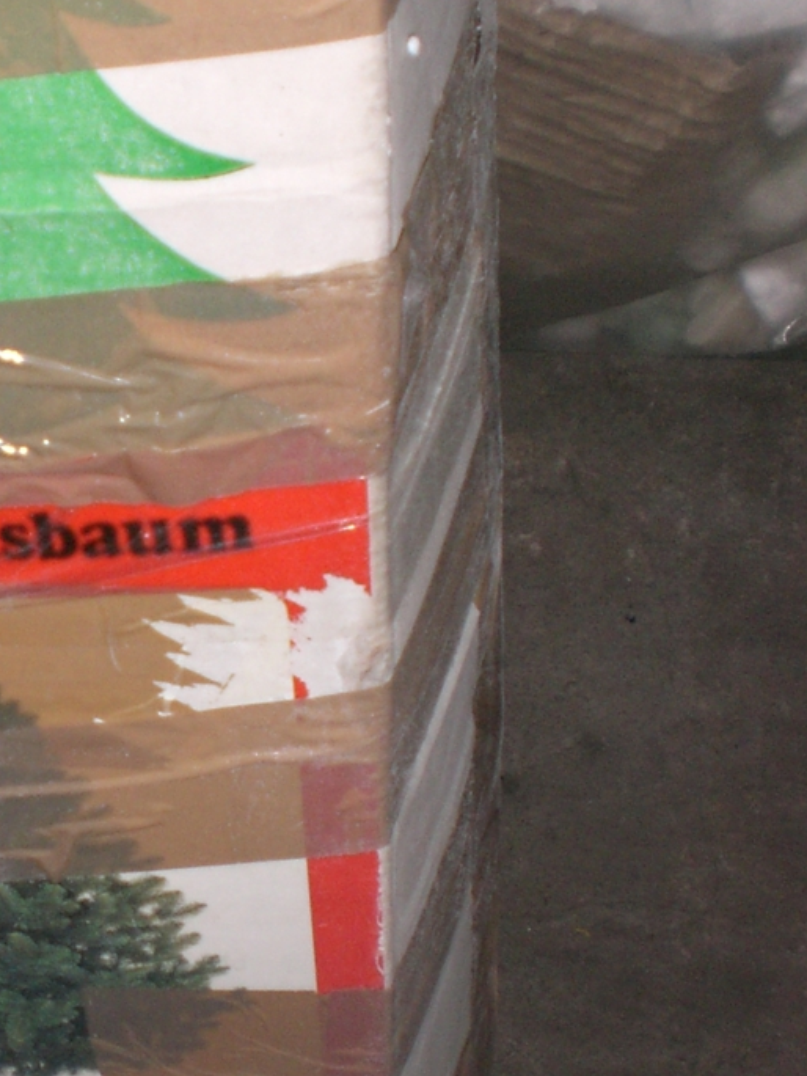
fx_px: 2299
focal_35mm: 74
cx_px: 46
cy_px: 754
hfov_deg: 19.5
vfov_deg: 26.1
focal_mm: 6.3
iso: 200
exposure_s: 1/60
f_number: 3.1
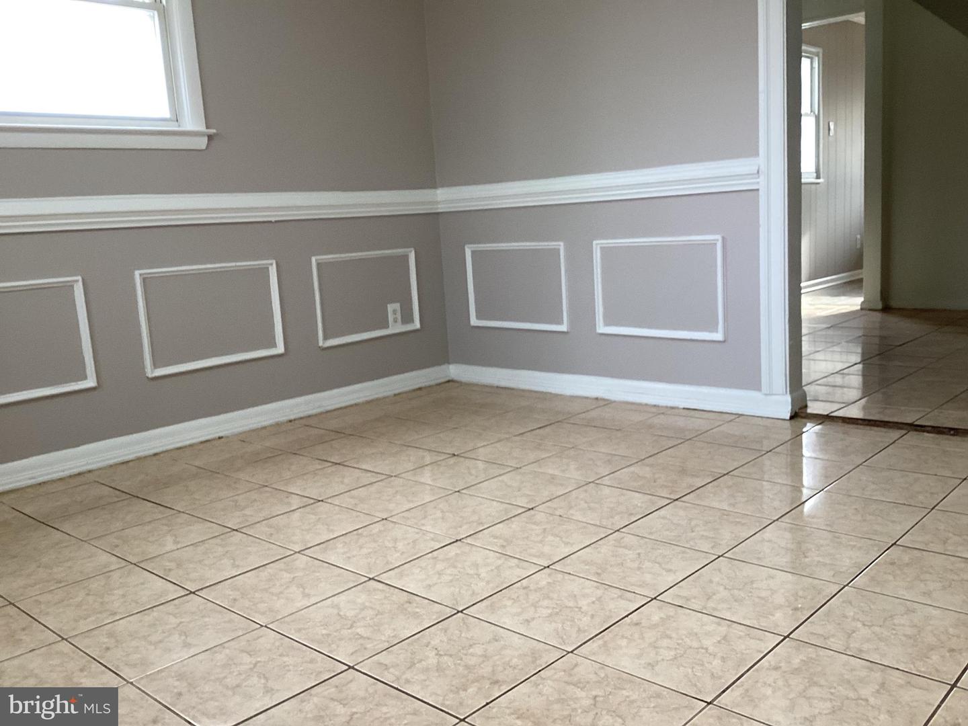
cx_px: 484
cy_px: 363
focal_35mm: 31
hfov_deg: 58.4
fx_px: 867
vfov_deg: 45.4
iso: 80
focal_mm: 3.3
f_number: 2.4
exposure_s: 1/50
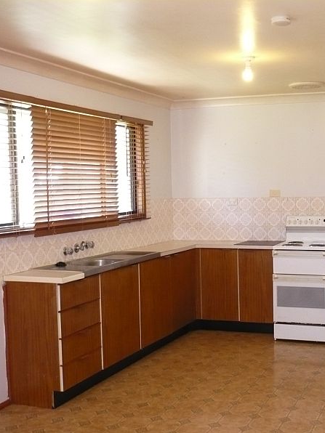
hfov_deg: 30.1
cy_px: 217
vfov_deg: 40.4
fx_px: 588
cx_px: 261
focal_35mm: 47
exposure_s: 1/30
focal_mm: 5.8
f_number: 2.8
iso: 320
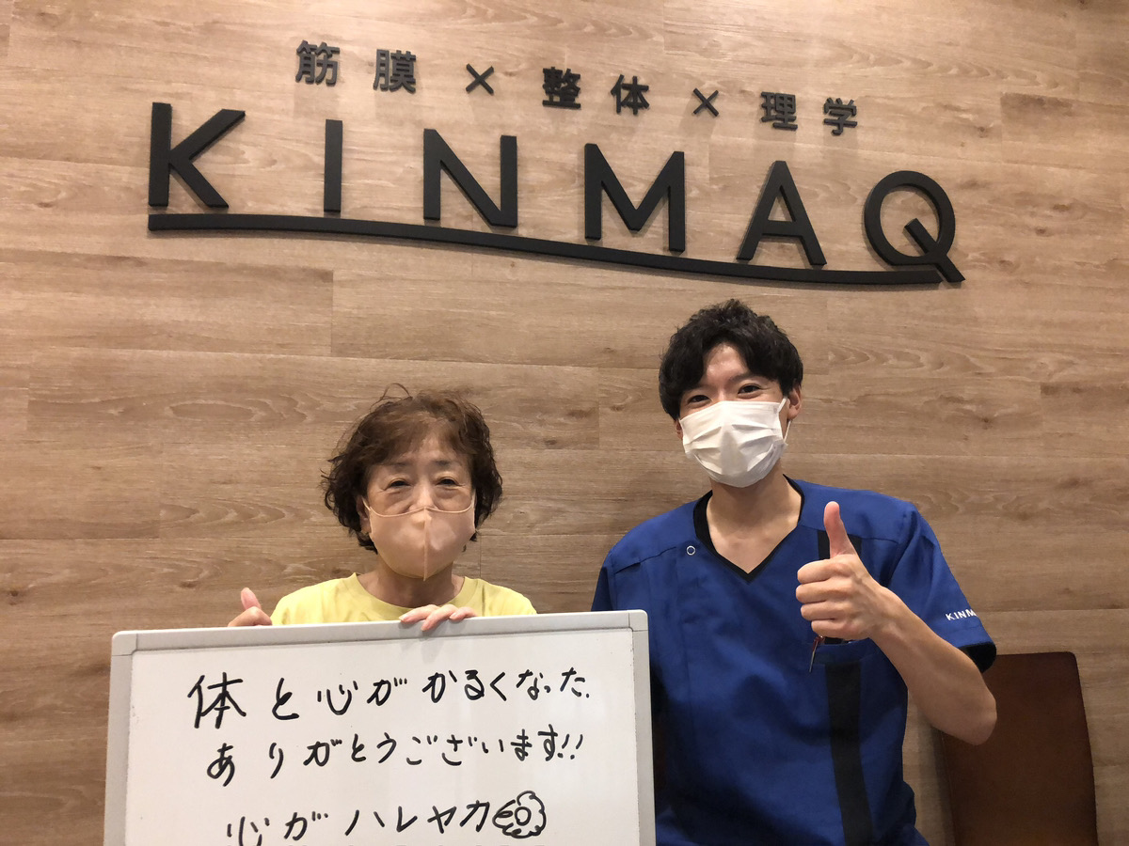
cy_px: 423
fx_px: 913
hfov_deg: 63.4
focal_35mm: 28
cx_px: 564
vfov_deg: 49.7
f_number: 1.8
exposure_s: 1/50
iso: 320
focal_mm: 4
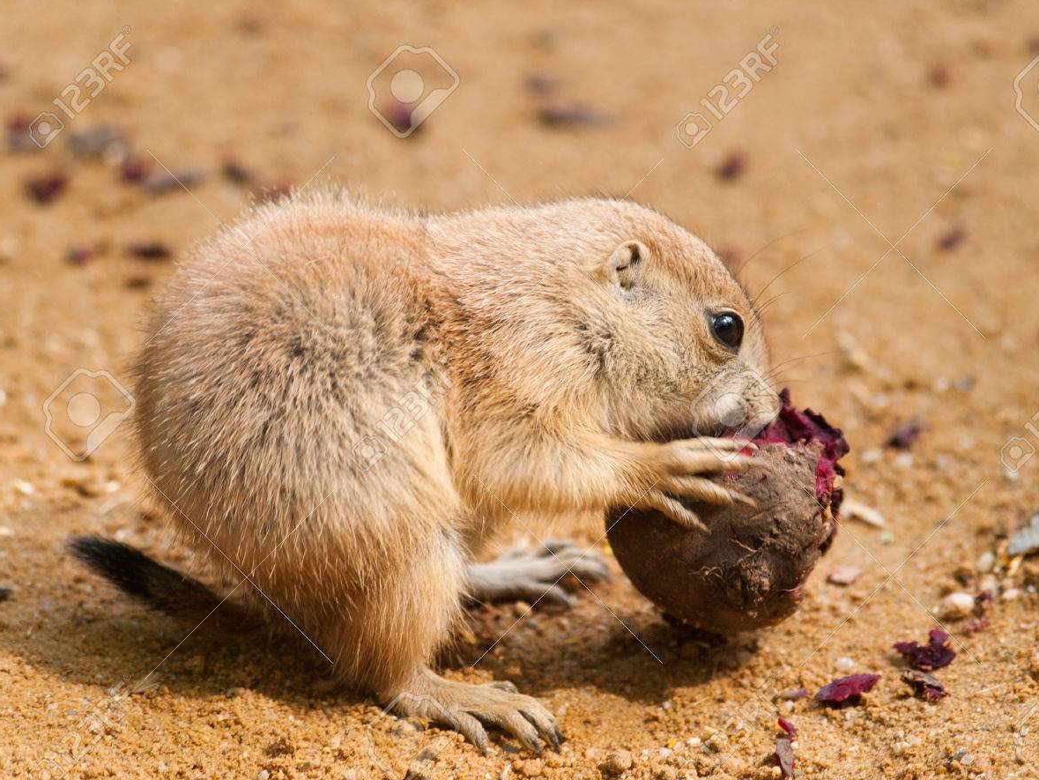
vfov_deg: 3.4
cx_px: 568
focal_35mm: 442
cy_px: 427
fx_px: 13271
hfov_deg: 4.5
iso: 250
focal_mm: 200
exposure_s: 1/320
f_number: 3.5
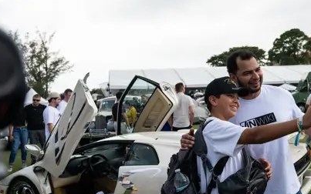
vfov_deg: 30.7
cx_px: 222
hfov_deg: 46.2
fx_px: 354
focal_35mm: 42
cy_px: 91
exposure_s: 1/250
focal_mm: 27.5
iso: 64
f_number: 4
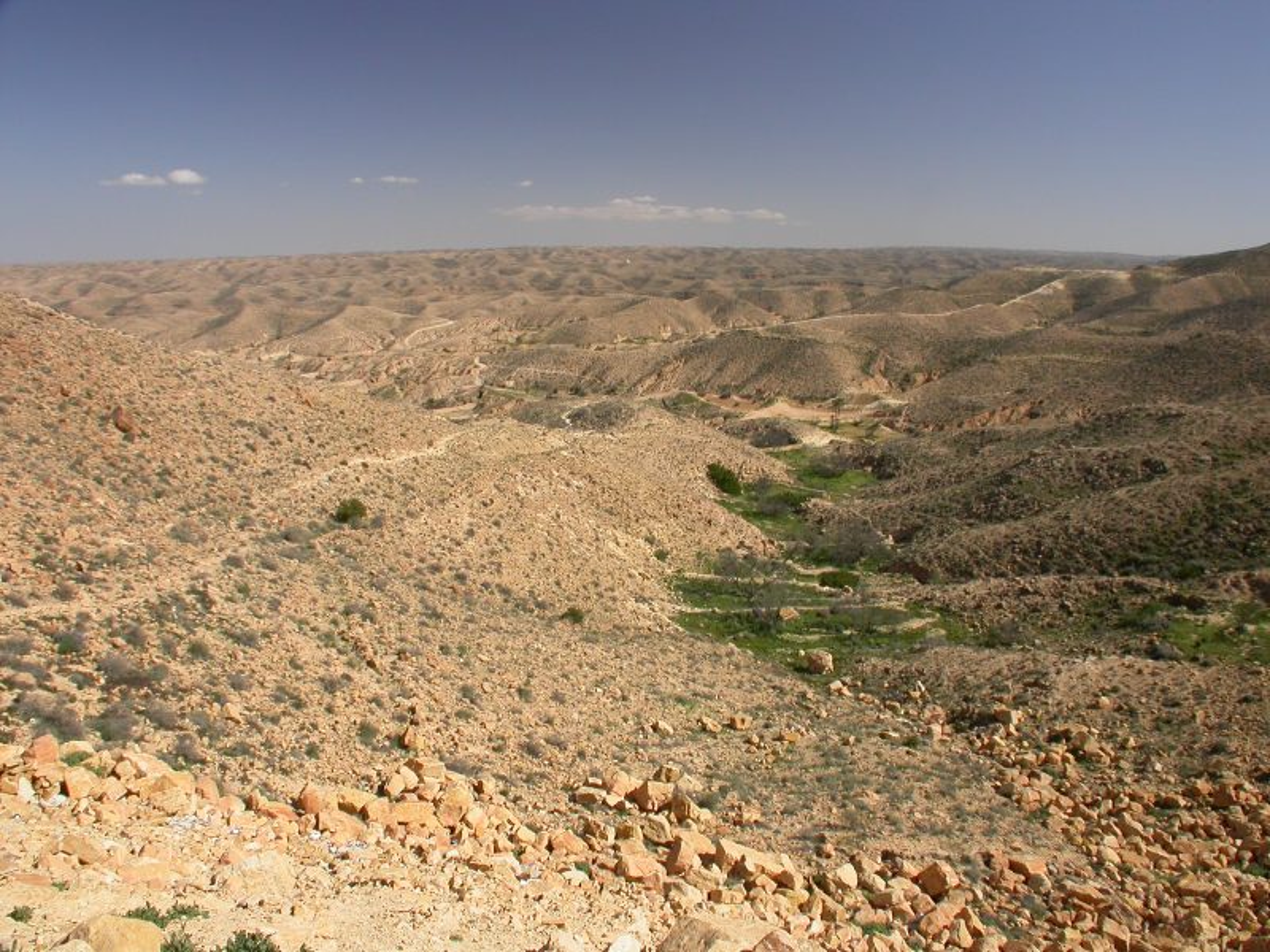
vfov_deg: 37.7
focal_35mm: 38
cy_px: 476
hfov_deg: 49.0
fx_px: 1394
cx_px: 635
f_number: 5.3
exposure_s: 1/191
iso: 100
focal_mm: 7.85
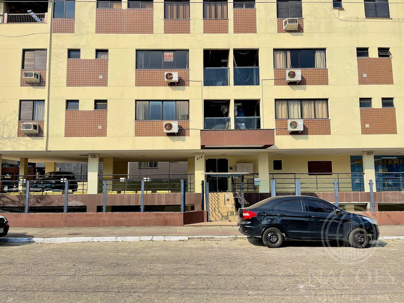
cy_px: 152
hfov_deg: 69.4
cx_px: 202
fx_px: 292
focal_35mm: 25
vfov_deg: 54.9
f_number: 1.6
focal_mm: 5.1
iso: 32
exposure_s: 1/5128
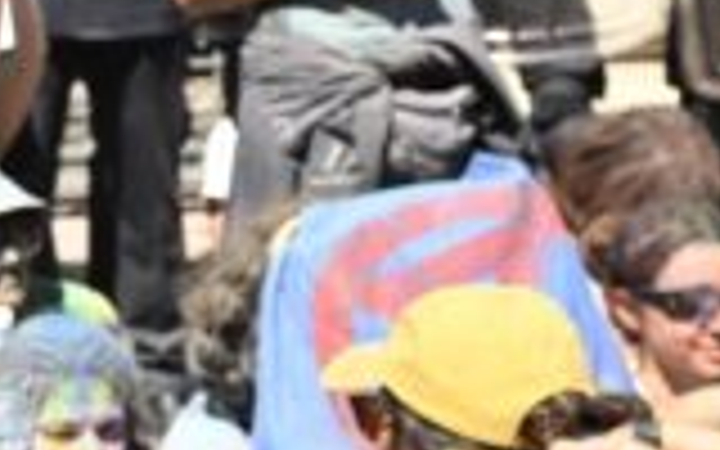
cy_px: -110
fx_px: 3257
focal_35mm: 166
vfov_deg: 7.8
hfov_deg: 12.0
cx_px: -396
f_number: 5.6
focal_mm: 52
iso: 450
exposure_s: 1/400
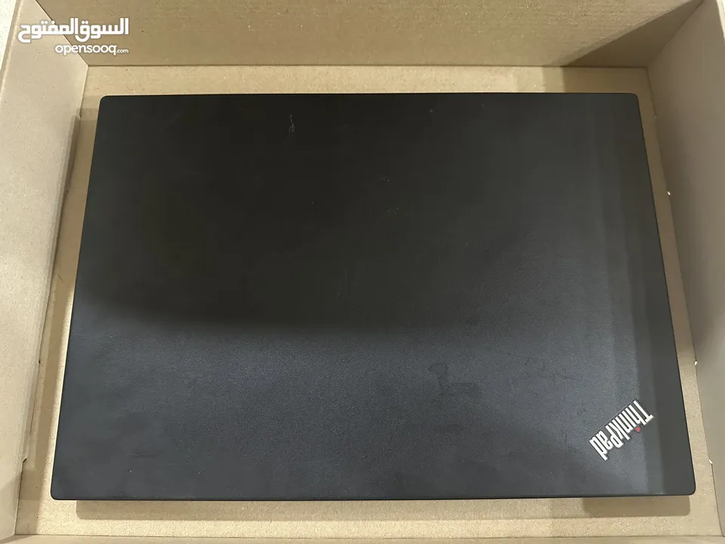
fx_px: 503
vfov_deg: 56.8
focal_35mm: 24
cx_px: 362
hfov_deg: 71.6
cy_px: 272
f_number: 1.78
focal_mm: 6.86
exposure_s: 1/50
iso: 800
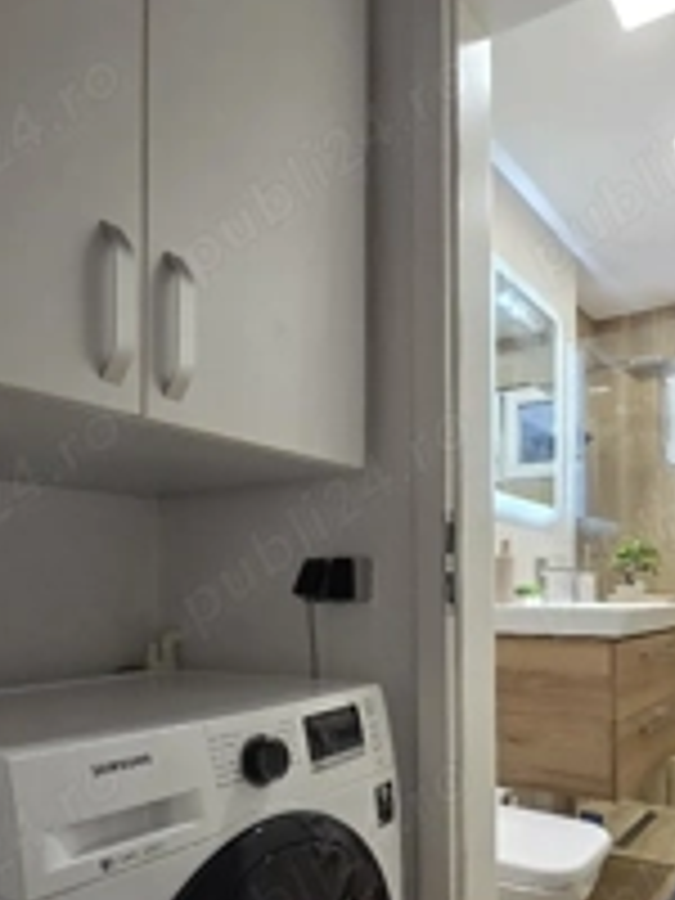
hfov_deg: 52.6
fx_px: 676
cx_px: 414
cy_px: 572
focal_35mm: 26
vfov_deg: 66.1
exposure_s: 1/101
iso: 160
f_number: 1.9
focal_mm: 2.2
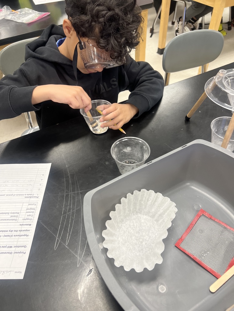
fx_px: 234
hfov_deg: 53.1
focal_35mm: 26
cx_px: 117
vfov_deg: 67.3
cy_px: 156
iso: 80
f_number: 1.5
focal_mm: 5.7
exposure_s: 1/60
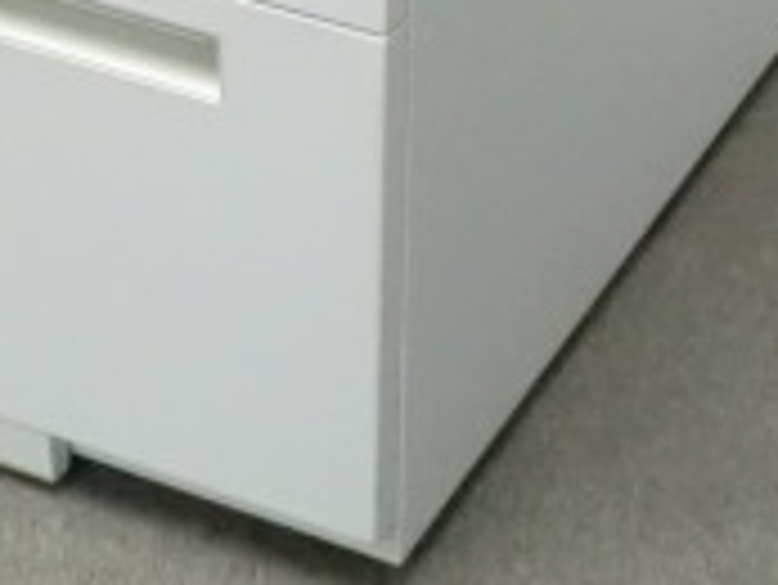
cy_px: -450
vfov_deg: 8.6
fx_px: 3733
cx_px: 256
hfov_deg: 11.9
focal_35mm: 166
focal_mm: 8.2
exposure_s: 1/40
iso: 800
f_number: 4.3
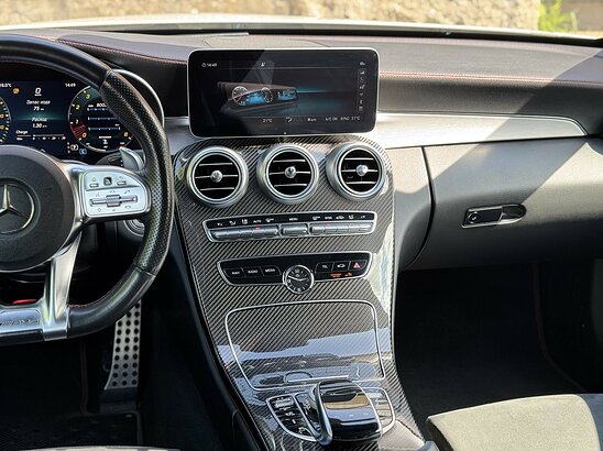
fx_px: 835
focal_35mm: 48
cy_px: 226
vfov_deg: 30.2
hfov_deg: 39.7
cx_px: 302
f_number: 1.78
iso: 50
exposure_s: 1/121
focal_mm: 6.76
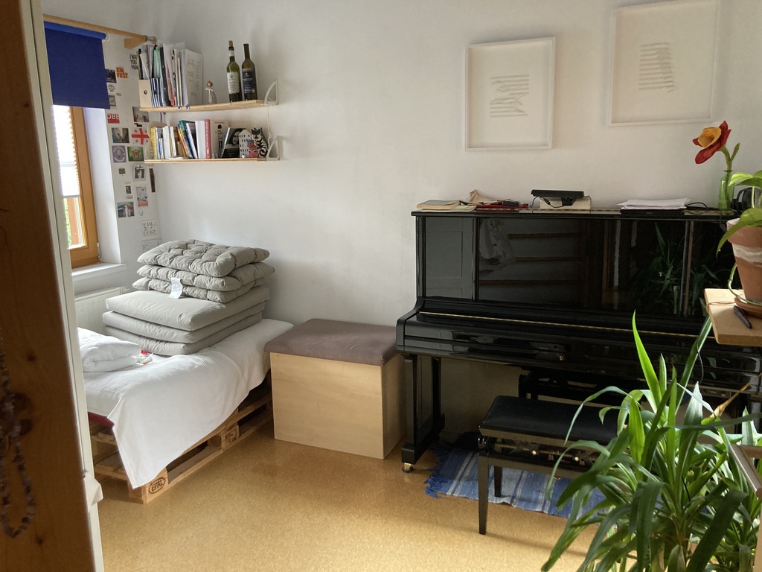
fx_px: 616
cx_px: 381
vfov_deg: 49.7
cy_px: 286
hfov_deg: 63.4
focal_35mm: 28
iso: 200
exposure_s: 1/60
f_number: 1.8
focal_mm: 3.99
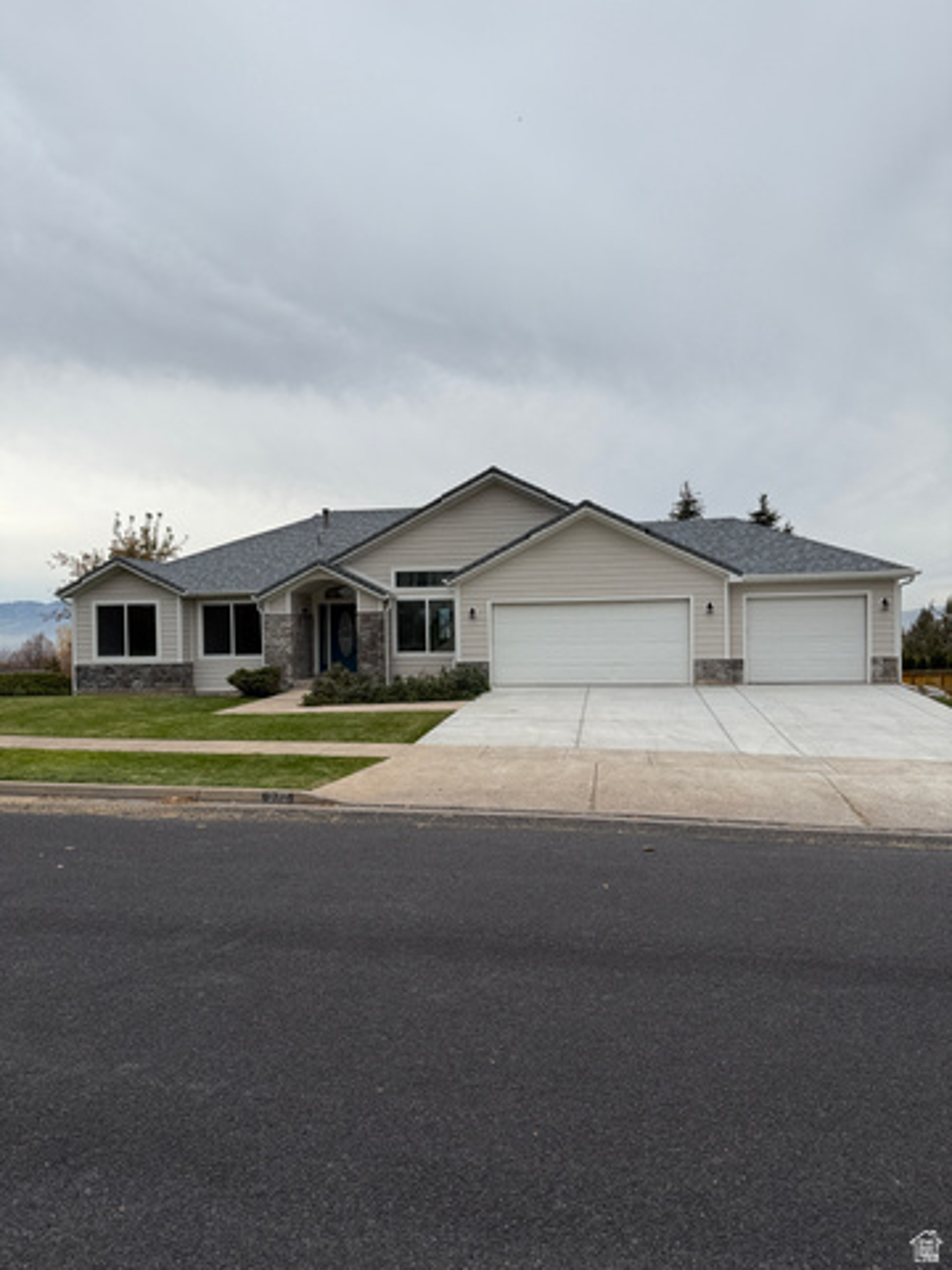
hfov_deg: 56.8
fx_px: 880
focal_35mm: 24
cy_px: 635
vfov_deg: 71.6
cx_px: 476
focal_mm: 6.76
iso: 80
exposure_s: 1/3759
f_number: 1.78
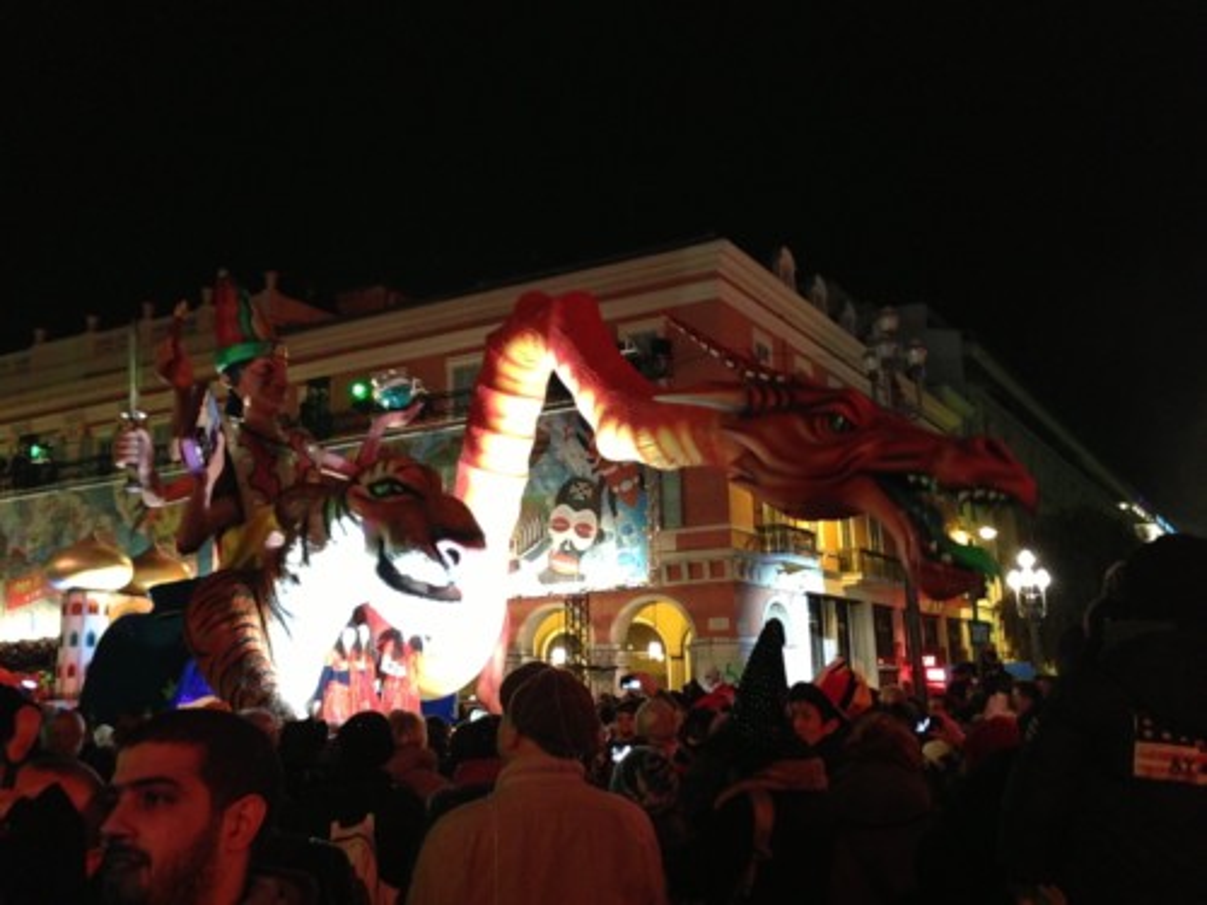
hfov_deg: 55.4
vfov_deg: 42.9
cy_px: 452
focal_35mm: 33
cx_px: 604
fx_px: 1151
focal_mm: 4.13
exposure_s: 1/20
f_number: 2.4
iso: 400
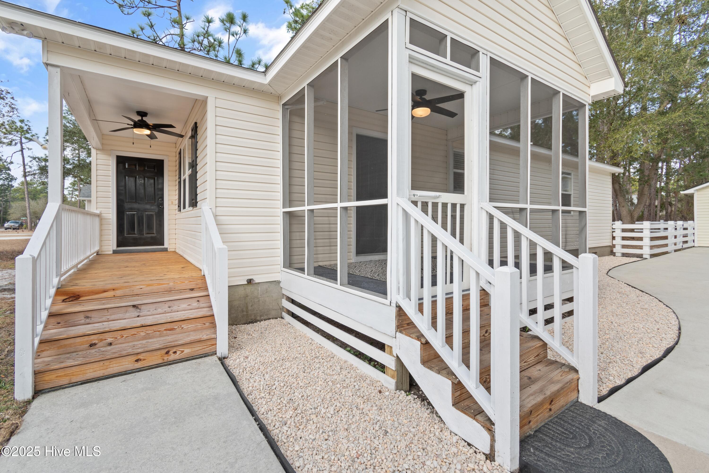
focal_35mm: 15
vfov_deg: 77.3
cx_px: 354
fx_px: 295
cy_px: 236
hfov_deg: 100.4
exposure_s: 1/100
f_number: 5
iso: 100
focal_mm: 10
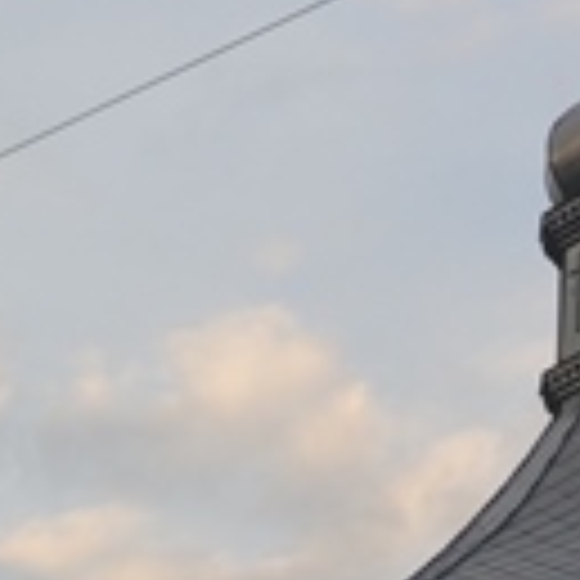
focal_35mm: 190
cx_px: 976
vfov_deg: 8.9
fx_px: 3602
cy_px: 915
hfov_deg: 8.9
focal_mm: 24
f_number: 5.6
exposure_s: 1/250
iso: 200
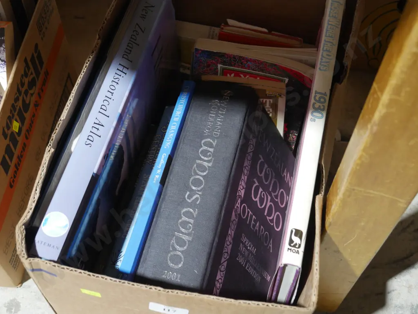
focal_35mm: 50
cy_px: 157
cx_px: 209
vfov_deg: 29.1
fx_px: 604
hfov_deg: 38.2
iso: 2000
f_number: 5.3
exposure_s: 1/60
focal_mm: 25
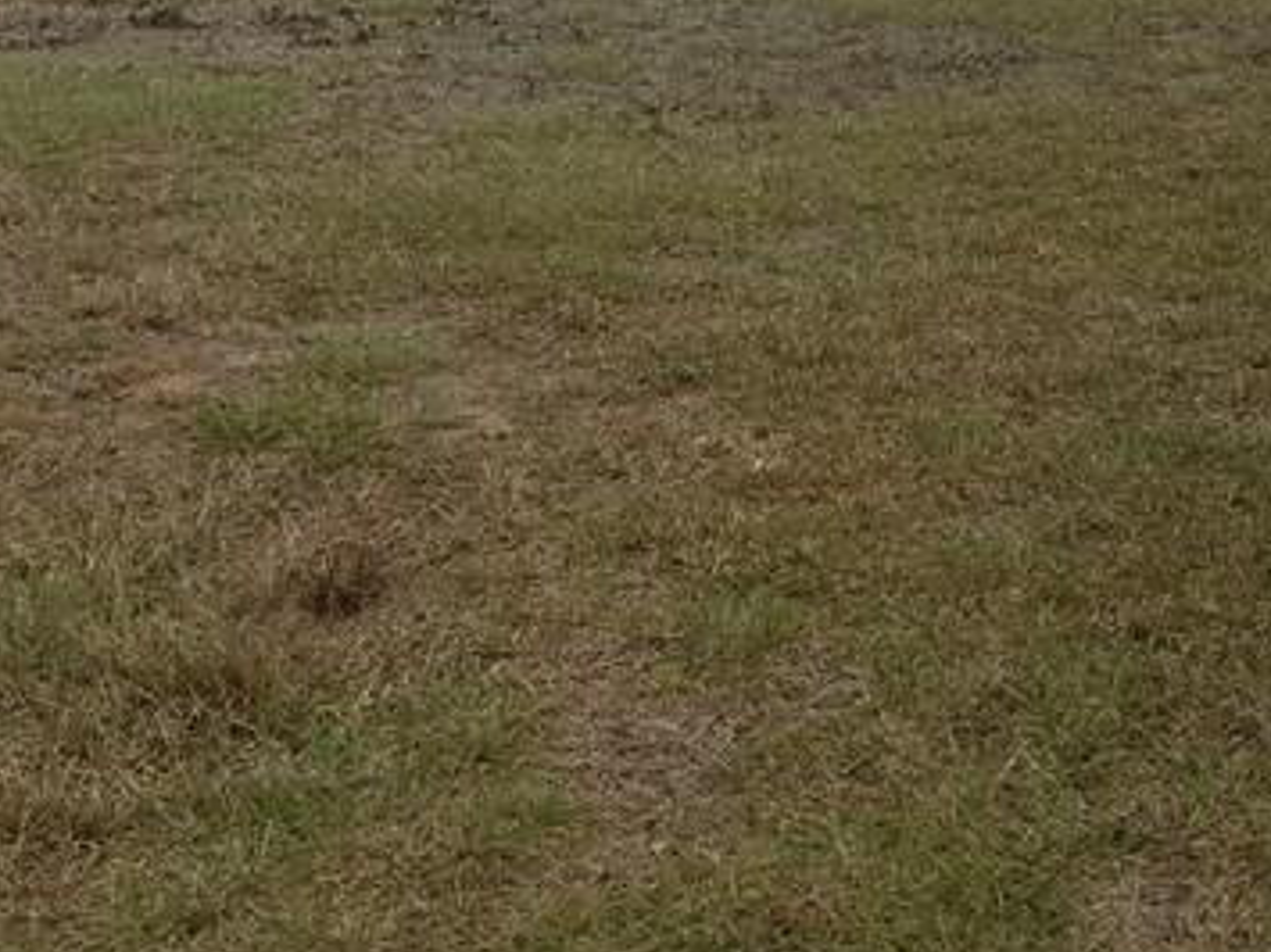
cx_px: 999
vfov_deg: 18.5
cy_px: -204
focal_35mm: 75
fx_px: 2753
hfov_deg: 25.6
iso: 50
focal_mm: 4.2
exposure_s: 1/1596
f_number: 1.7
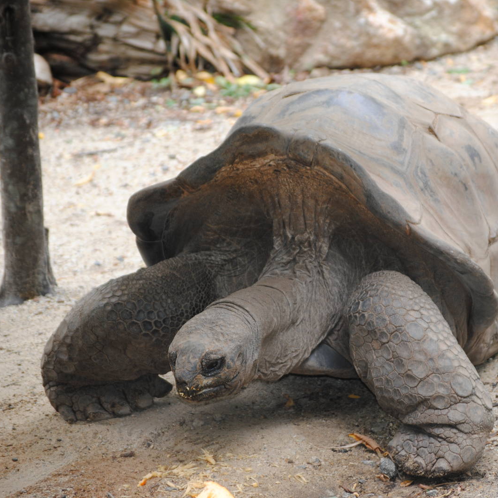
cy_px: 250
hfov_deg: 6.8
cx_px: 349
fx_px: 4210
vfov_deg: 6.8
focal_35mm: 259
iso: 200
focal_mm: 135
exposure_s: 1/60
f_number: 5
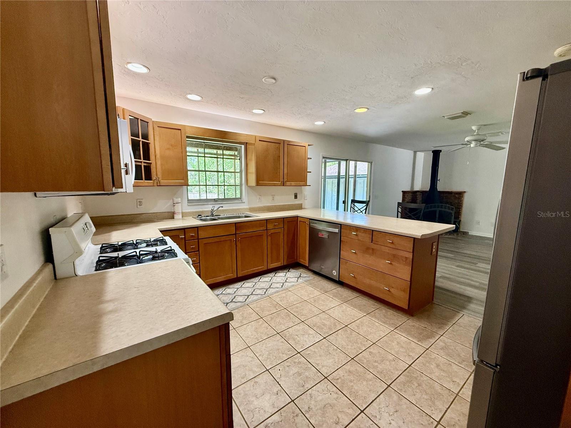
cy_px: 214
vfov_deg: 85.7
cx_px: 286
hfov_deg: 102.1
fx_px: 231
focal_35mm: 14
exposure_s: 1/120
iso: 320
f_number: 2.2
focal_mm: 2.22
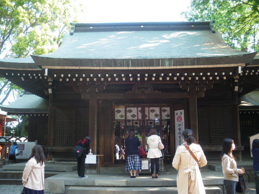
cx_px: 130
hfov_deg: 51.4
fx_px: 269
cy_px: 97
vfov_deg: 39.7
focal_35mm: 36
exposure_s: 1/50
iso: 80
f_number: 3.5
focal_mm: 6.3
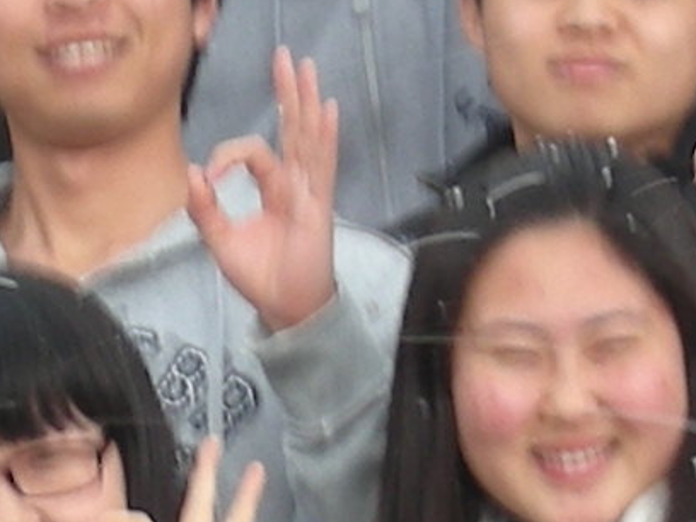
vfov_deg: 3.7
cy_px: 512
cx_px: 188
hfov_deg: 5.0
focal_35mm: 400
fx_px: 8043
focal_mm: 9.7
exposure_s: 1/42
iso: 50
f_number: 3.5
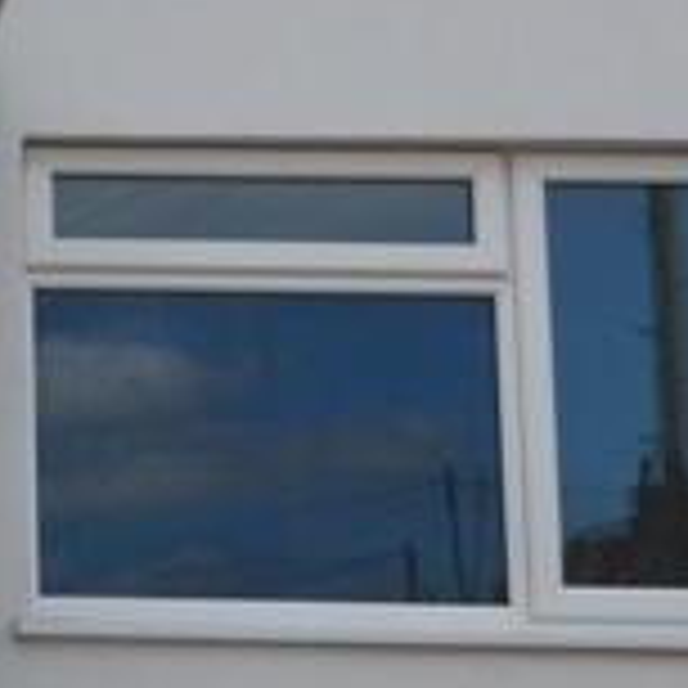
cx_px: -728
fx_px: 3823
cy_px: 110
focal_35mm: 170
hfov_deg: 9.5
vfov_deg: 10.2
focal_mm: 20
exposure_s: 1/500
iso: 400
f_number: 11
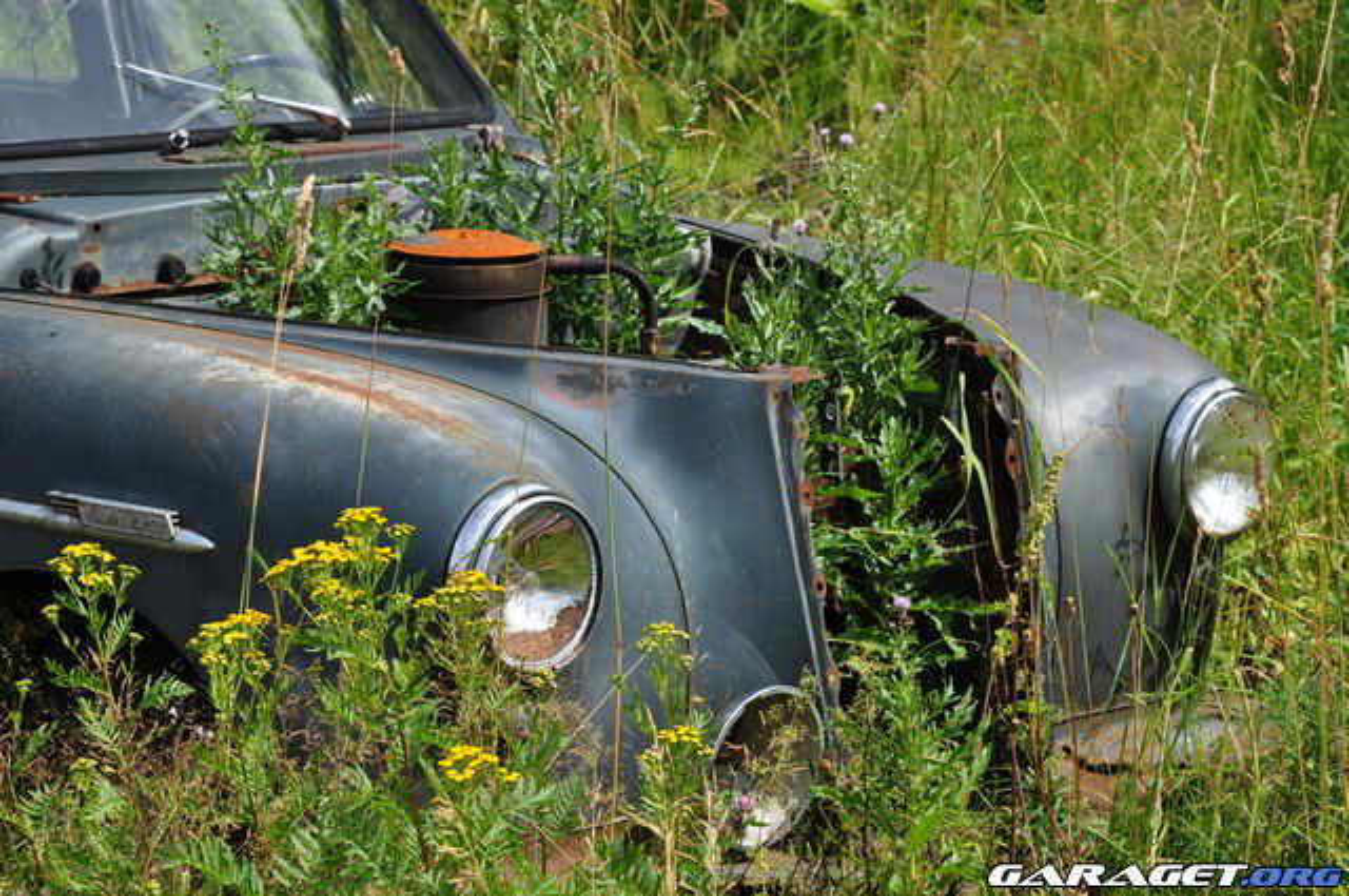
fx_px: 4772
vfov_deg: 10.7
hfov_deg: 16.1
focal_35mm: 128
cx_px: 674
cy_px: 448
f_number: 10
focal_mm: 85
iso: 200
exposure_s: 1/250
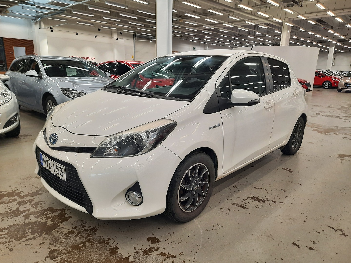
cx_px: 176
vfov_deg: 54.9
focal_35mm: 25
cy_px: 132
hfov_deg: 69.4
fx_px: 253
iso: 64
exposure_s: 1/50
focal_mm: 4.6
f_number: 2
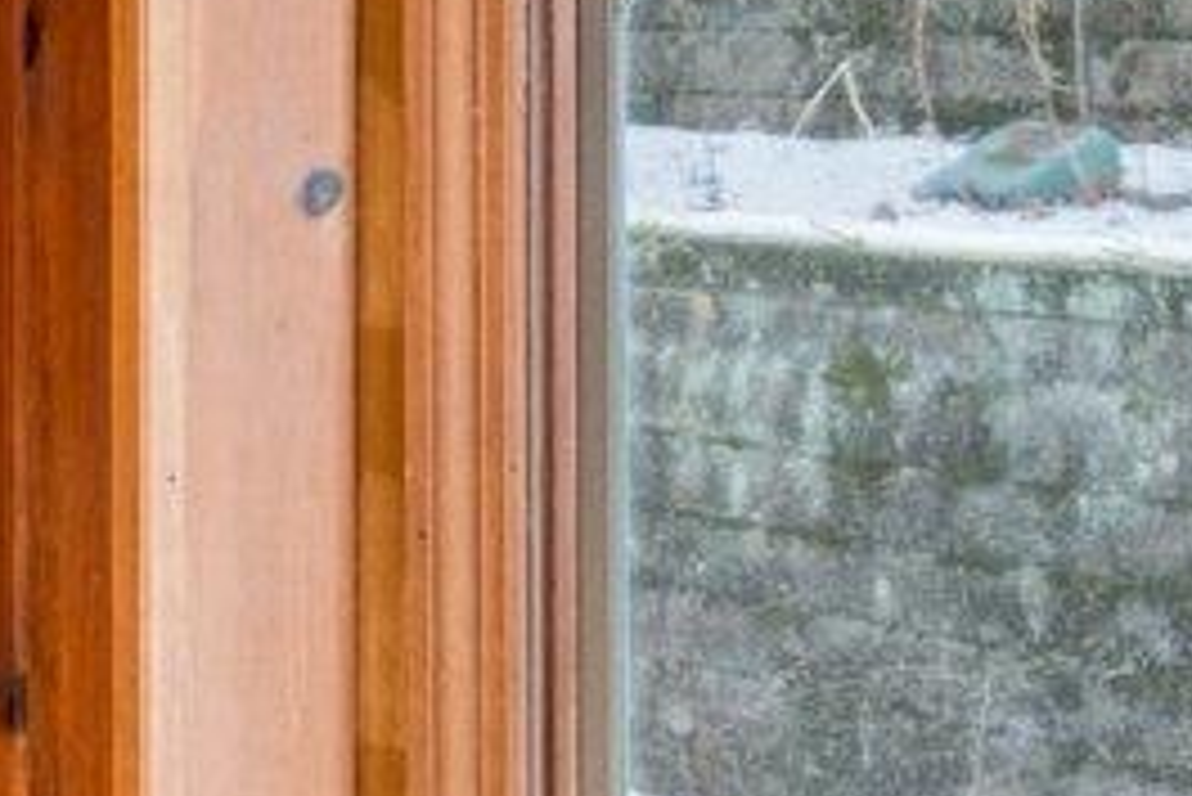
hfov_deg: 10.8
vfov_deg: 9.8
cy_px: 52
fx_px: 4605
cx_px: -2209
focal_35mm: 139
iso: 400
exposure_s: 1/10
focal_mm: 18
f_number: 8
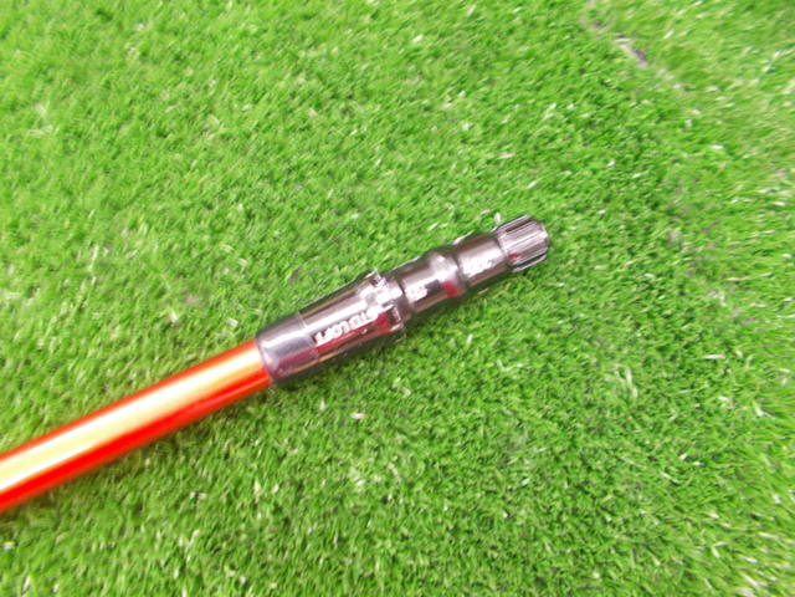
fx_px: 597
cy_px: 298
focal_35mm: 26
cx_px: 398
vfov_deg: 53.1
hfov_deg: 67.3
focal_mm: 4.6
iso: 200
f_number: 3.2
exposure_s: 1/3
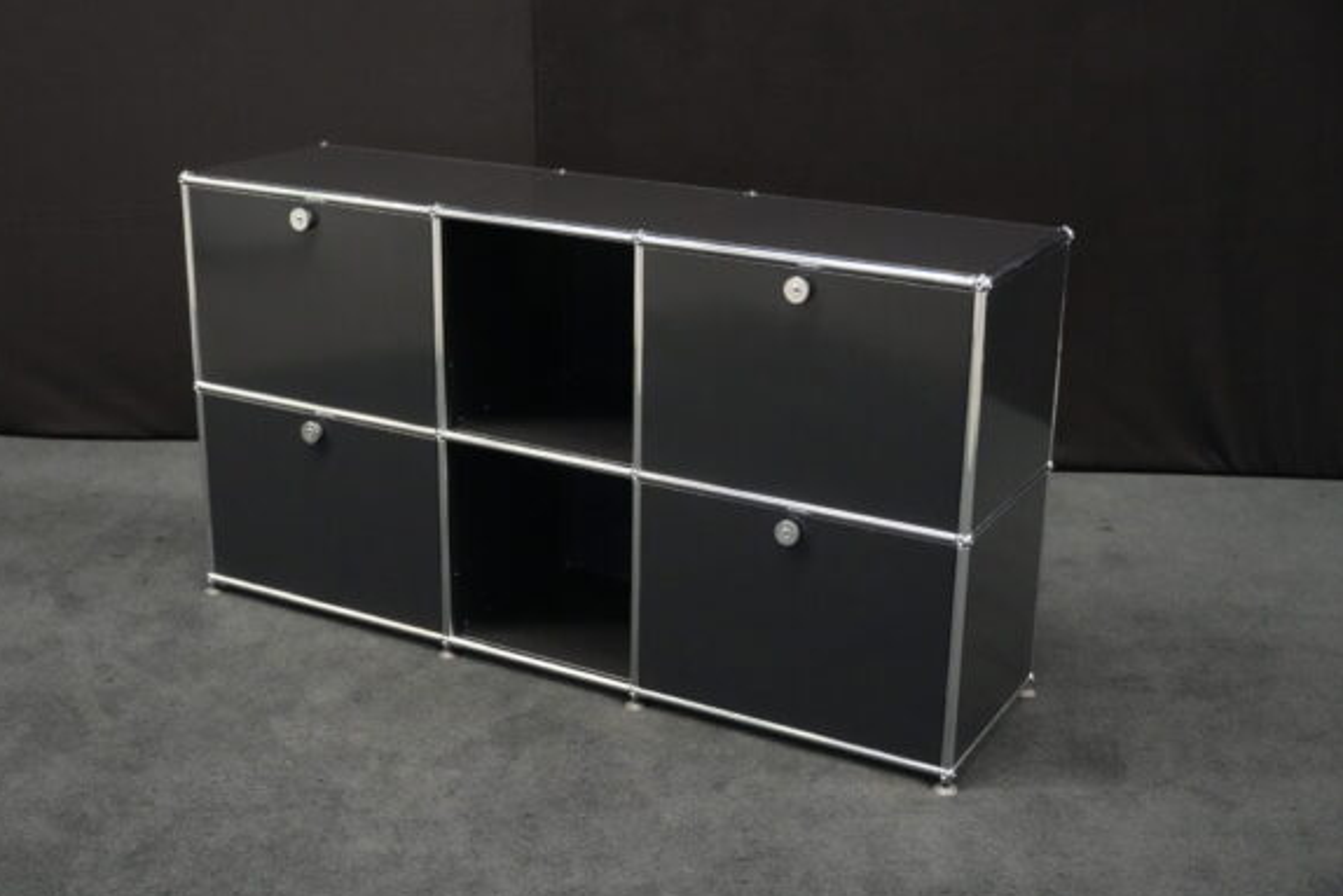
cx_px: 650
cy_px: 442
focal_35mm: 46
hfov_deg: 42.7
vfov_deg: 29.3
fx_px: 1716
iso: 12800
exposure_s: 1/125
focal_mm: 44
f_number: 4
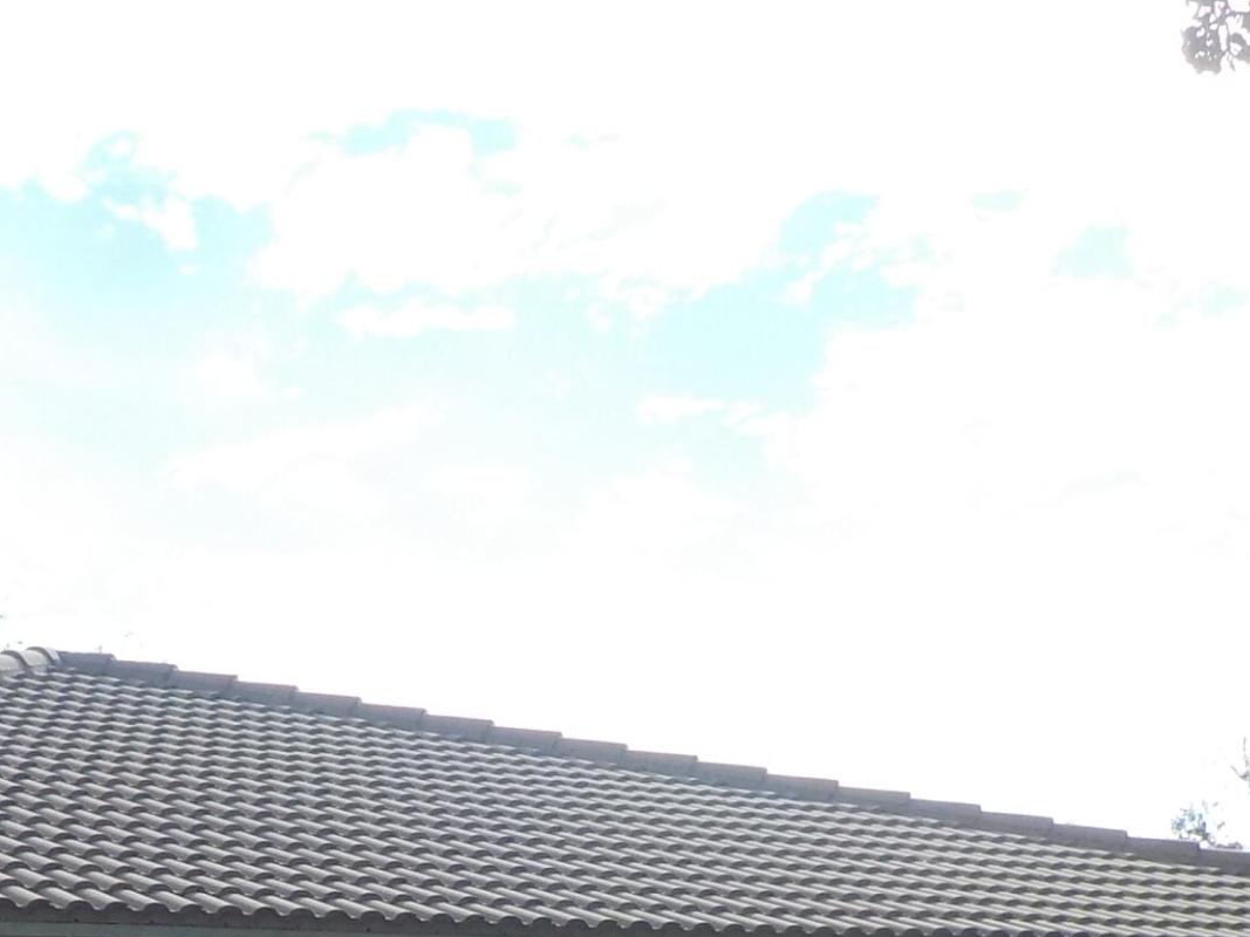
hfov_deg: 24.0
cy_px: 1147
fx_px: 2925
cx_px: 449
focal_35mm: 81
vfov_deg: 17.3
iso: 125
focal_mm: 4.1
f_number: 3.3
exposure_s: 1/800
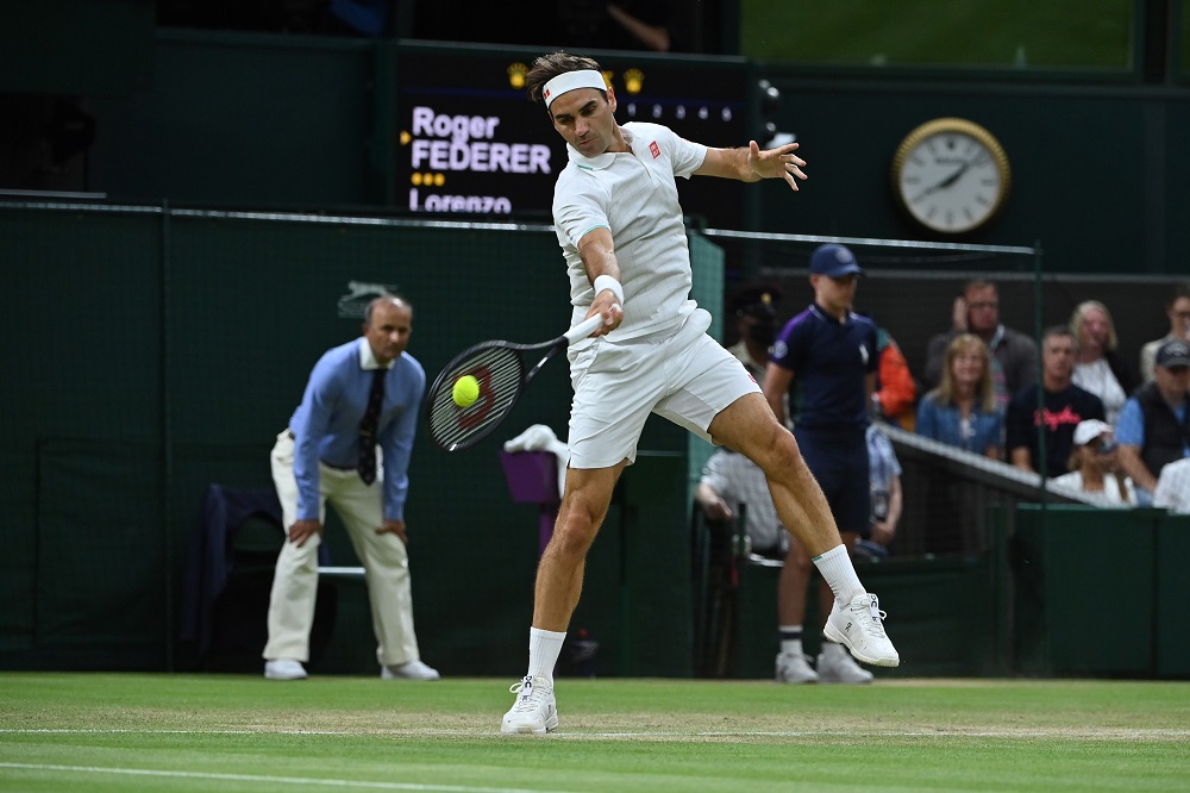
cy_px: 396
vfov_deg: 7.0
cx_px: 595
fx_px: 6443
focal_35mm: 195
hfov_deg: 10.6
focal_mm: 195
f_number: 4
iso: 2500
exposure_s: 1/1250
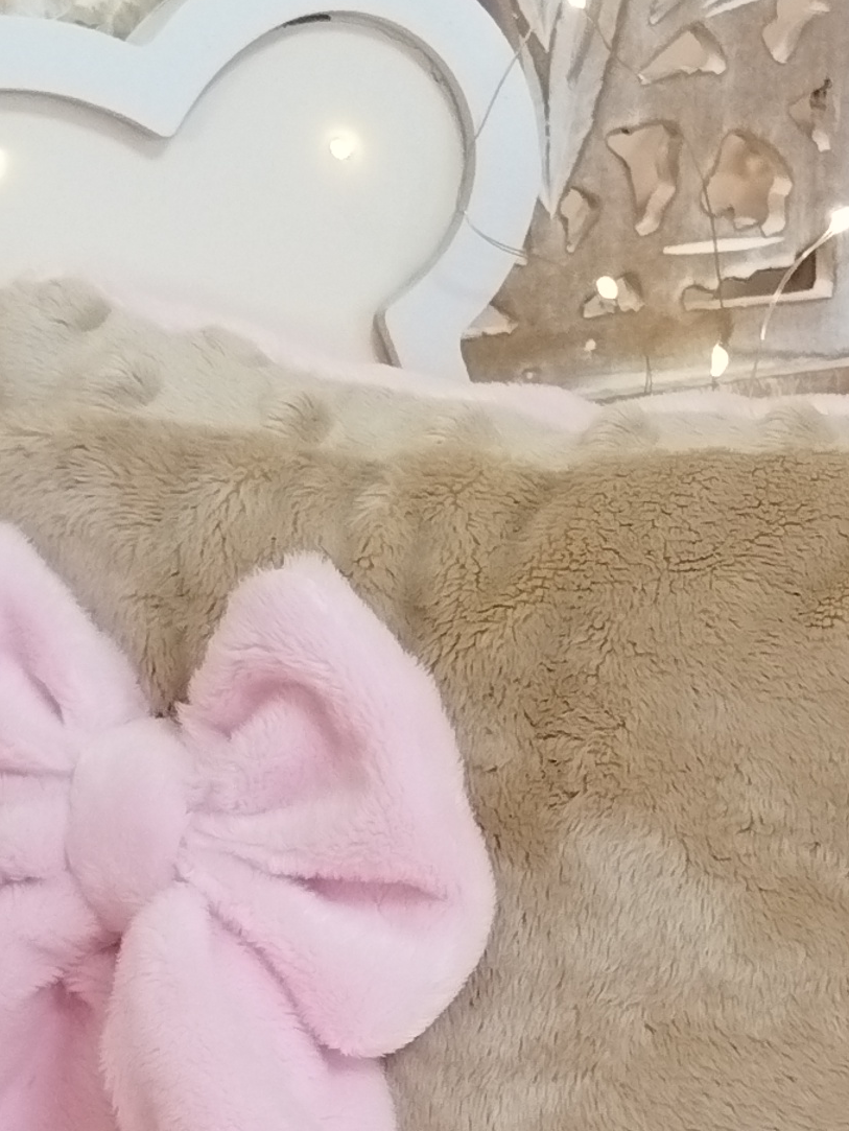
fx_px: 3138
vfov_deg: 20.3
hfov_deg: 15.3
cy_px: 797
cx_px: 746
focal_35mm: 96
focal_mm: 4.95
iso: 1000
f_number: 1.9
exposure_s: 1/33.3
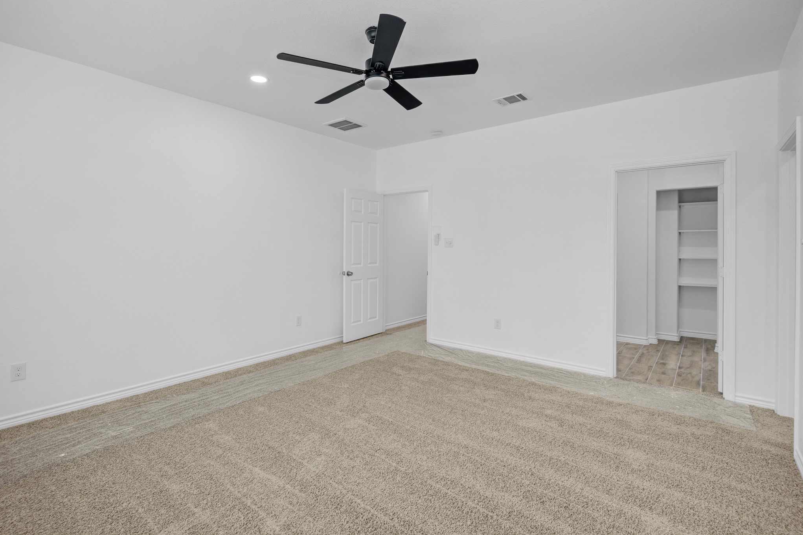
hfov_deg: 93.2
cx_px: 379
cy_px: 251
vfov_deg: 70.4
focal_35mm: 17
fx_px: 379
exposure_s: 1/5
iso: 160
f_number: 8
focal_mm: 16
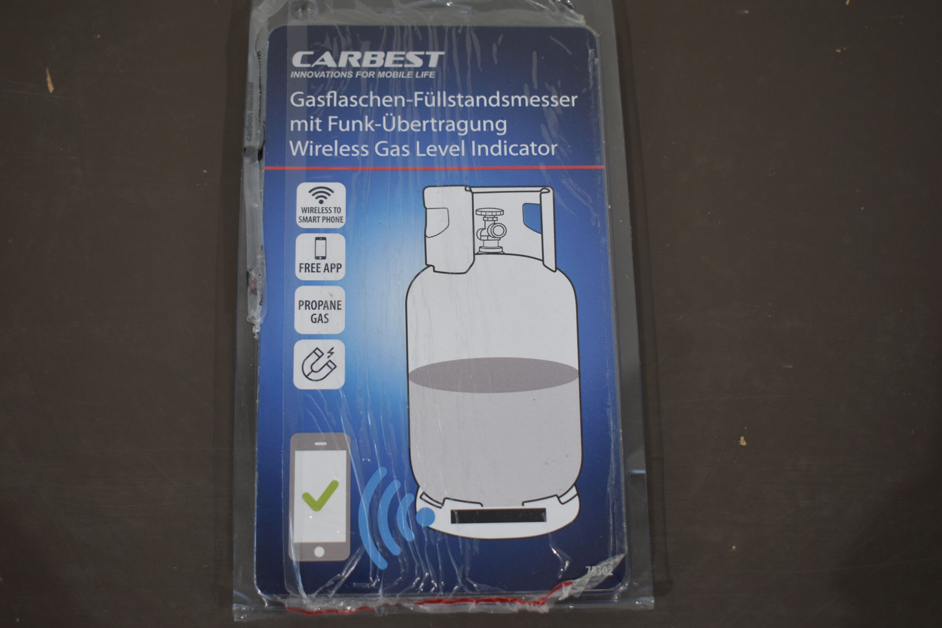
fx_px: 1334
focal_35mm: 51
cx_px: 471
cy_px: 314
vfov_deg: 26.5
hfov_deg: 38.9
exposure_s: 1/250
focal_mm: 34
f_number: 4.5
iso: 500
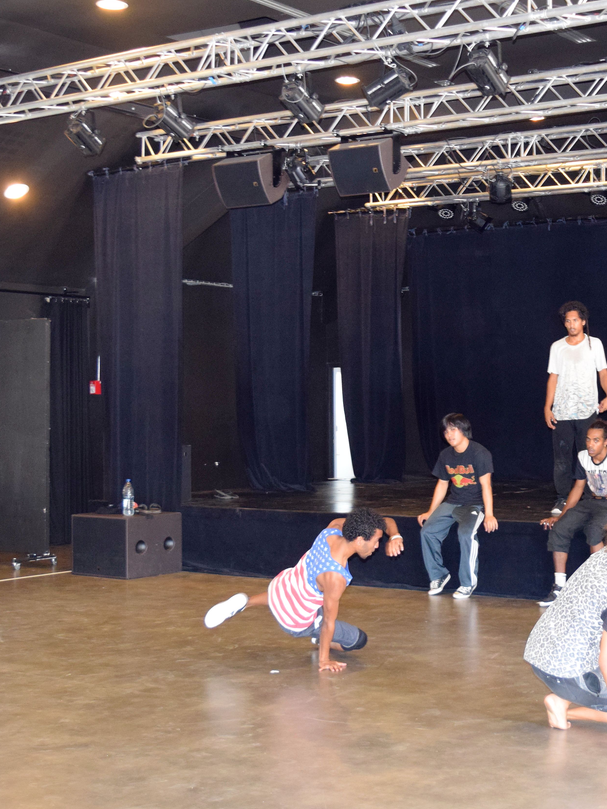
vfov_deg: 32.2
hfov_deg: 24.1
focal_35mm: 60
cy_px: 377
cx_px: 471
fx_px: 1400
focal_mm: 23
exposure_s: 1/60
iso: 2000
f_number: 3.8
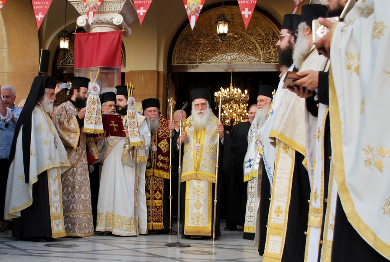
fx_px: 391
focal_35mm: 36
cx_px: 195
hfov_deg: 53.0
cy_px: 131
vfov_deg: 37.0
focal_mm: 24
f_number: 4.5
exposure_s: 1/80
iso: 200
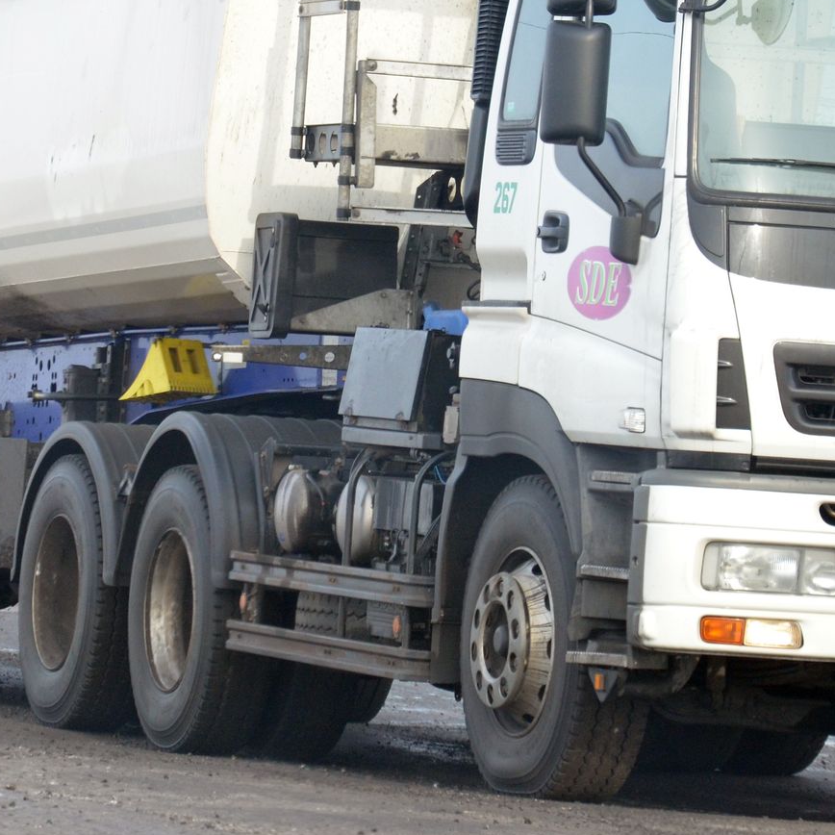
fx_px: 6003
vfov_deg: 8.0
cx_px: 477
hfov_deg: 8.0
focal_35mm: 220
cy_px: 268
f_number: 5.3
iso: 800
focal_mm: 75
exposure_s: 1/500
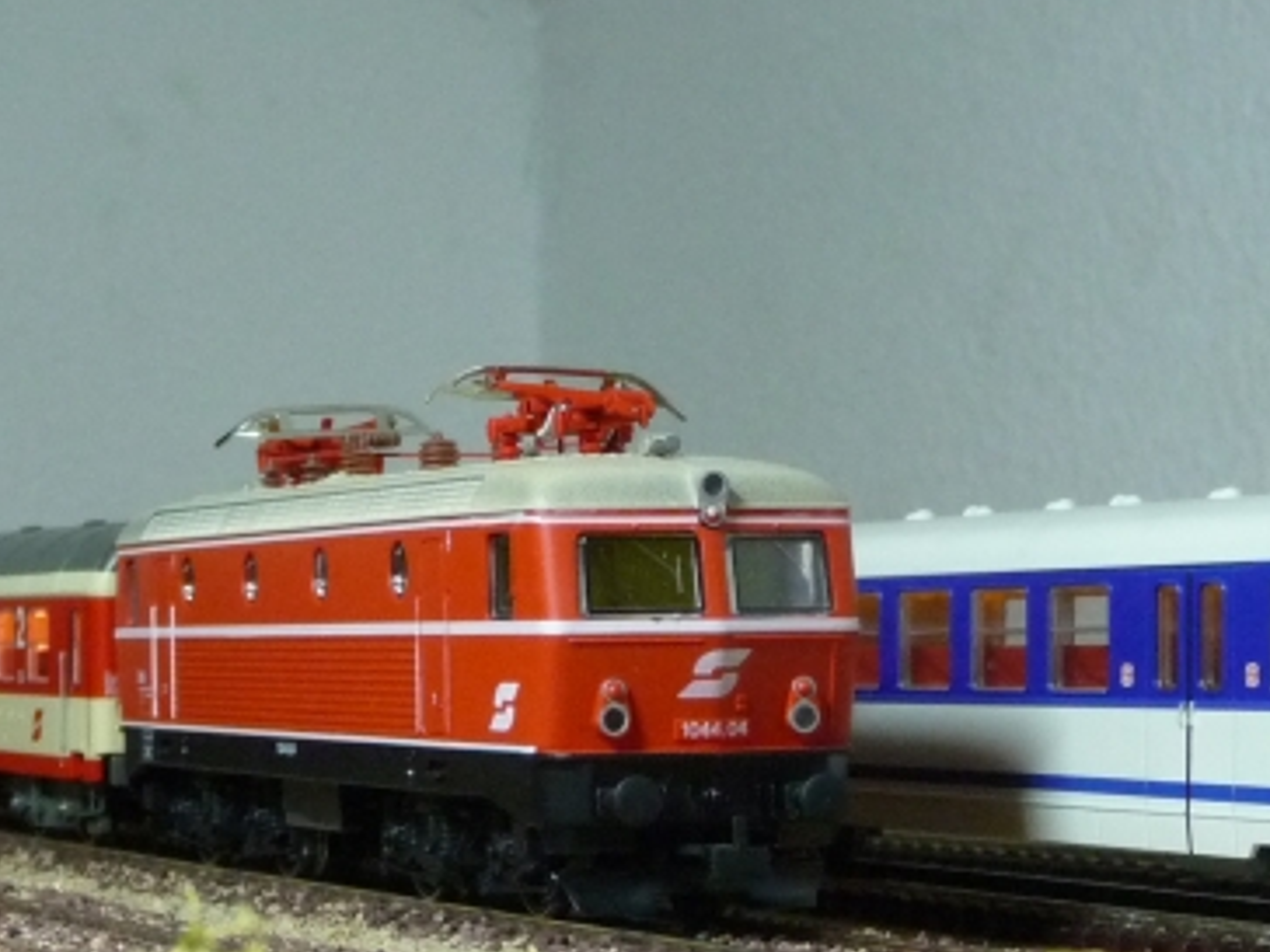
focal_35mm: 121
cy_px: 781
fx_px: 4439
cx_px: 663
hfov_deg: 16.3
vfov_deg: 12.2
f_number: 4.2
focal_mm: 8.5
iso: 400
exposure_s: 1/13
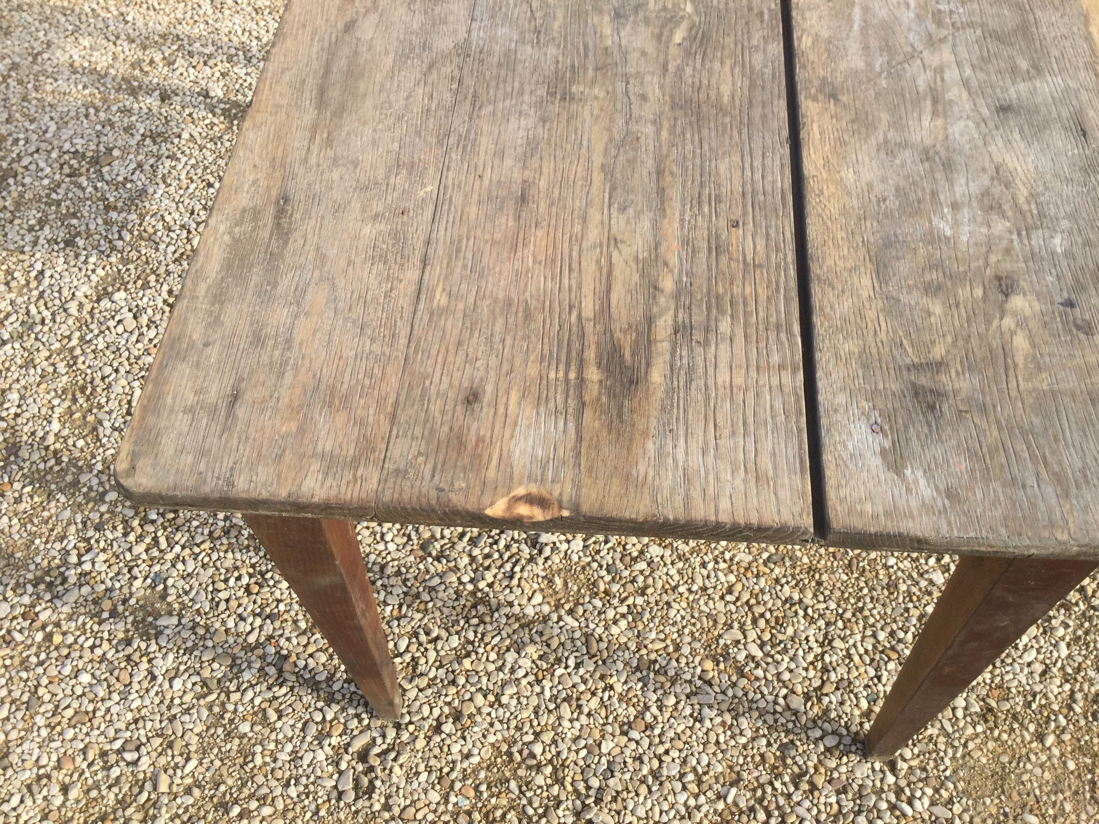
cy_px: 412
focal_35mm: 31
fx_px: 984
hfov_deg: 58.4
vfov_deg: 45.4
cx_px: 550
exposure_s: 1/452
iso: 25
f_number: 2.4
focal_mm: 3.3
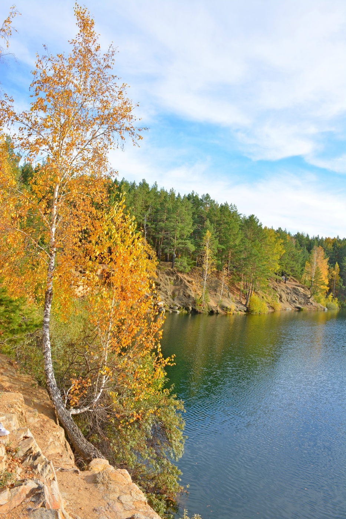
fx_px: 389
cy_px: 260
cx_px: 173
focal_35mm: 27
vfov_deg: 67.4
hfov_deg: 47.9
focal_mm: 18
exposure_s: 1/100
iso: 100
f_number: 7.1
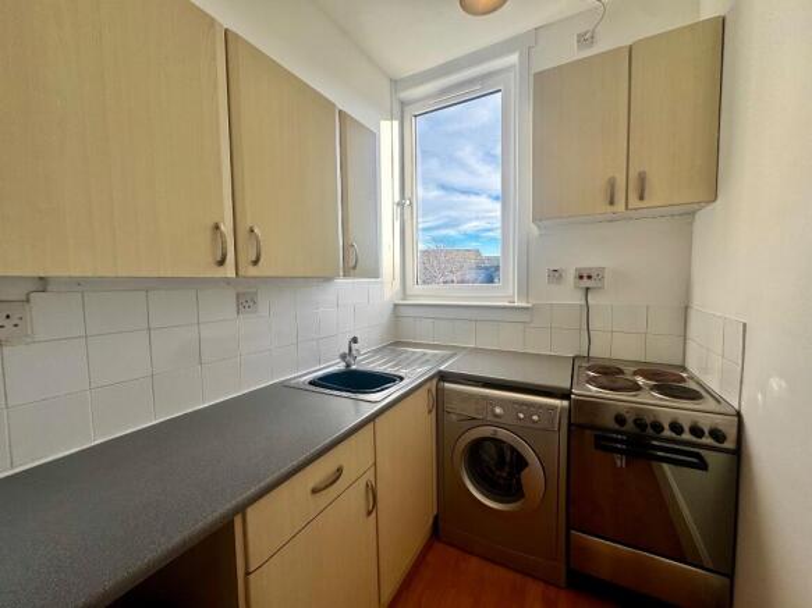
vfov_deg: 85.7
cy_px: 304
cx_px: 406
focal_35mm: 14
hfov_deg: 102.1
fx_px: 328
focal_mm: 2.22
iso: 40
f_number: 2.2
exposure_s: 1/181
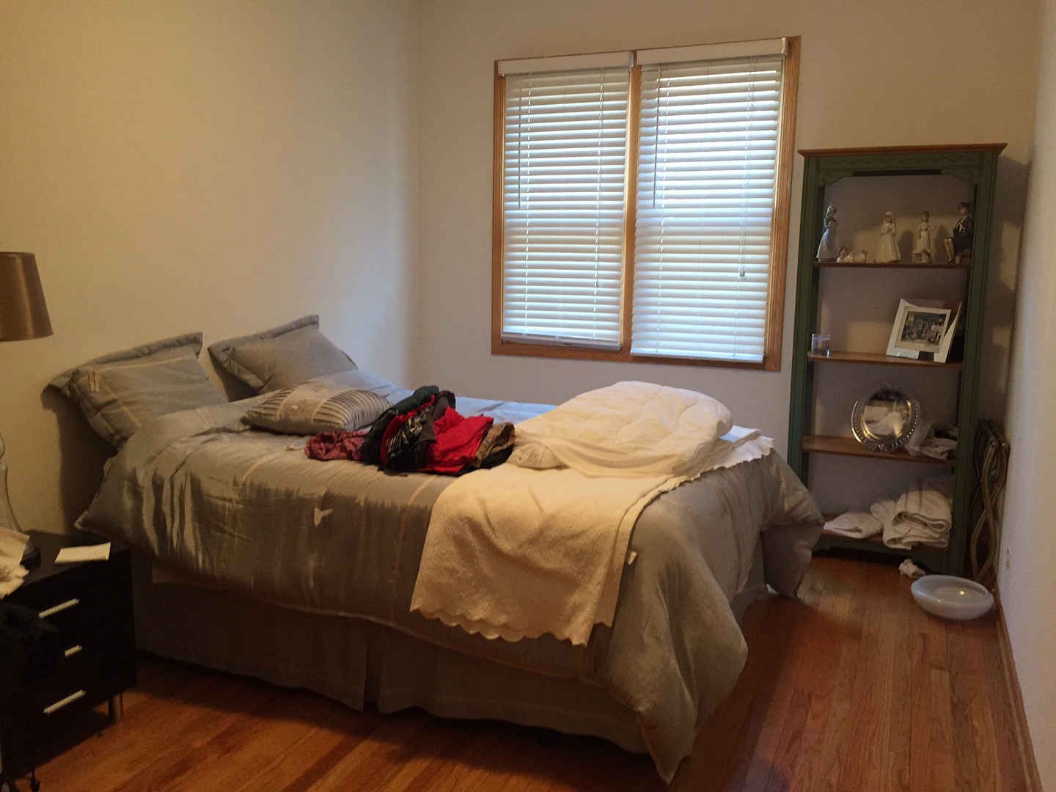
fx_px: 885
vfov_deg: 48.2
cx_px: 528
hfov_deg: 61.7
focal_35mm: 29
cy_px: 396
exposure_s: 1/30
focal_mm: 4.15
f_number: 2.2
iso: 200
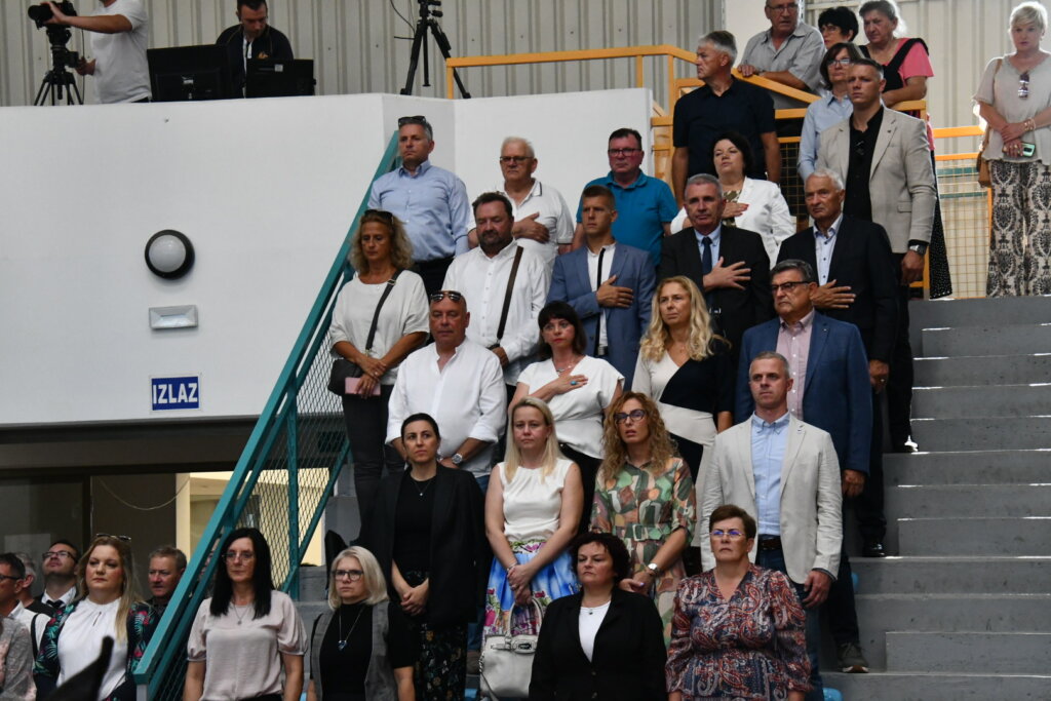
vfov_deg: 12.2
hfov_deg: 18.3
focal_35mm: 112
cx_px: 526
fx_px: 3270
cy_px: 350
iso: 3200
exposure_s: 1/400
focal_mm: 75
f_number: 10
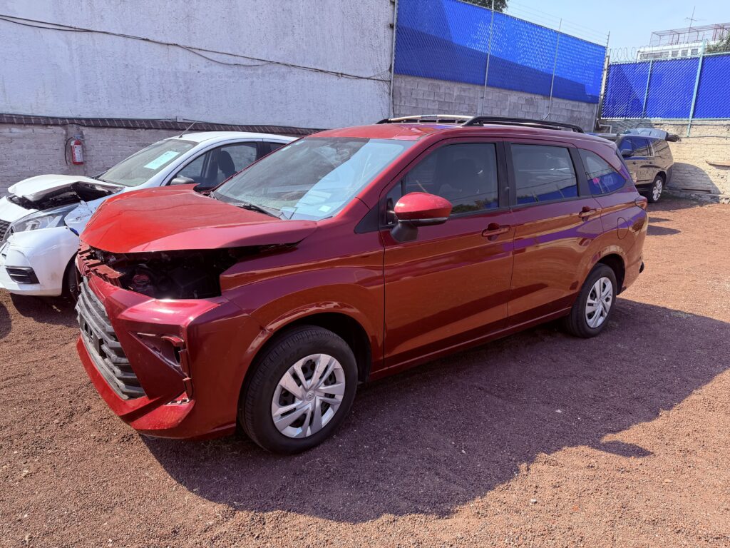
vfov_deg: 56.8
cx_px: 365
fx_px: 506
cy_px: 274
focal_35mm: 24
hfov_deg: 71.6
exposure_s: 1/1250
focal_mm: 6.76
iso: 80
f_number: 1.78
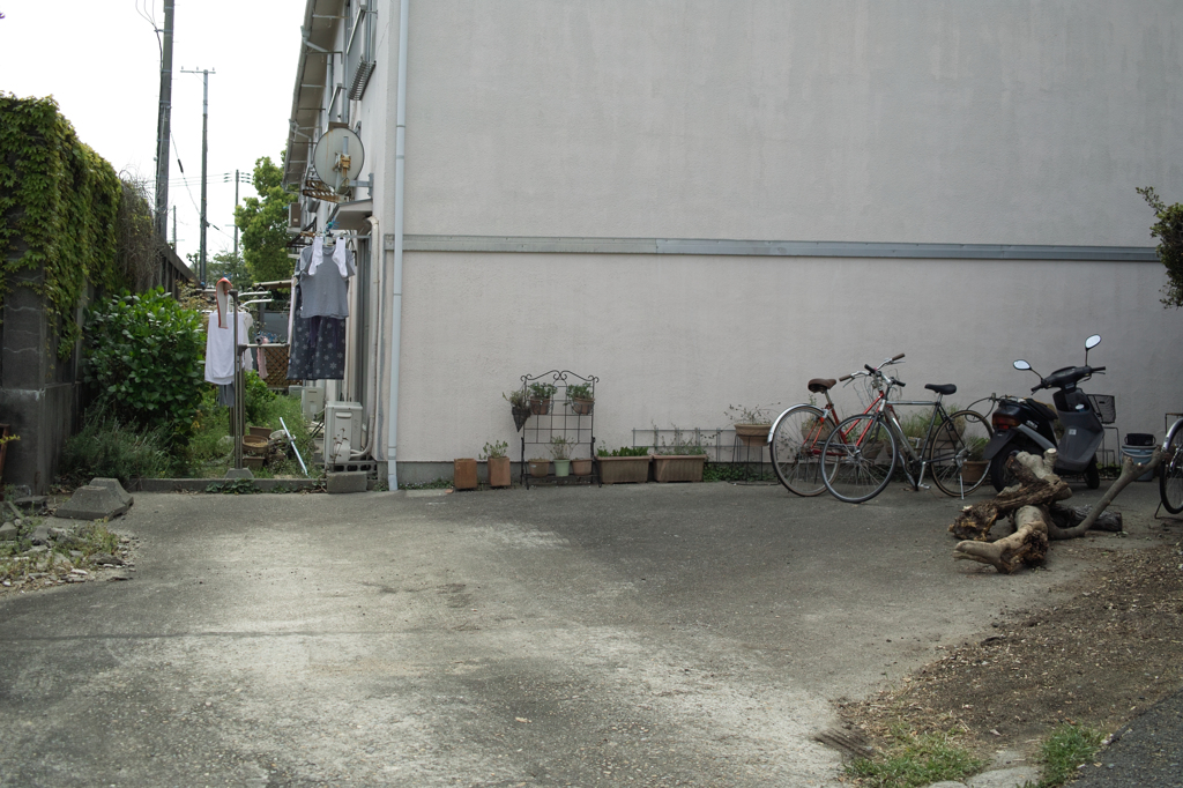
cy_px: 394
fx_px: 1347
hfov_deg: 47.4
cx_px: 592
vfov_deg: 32.6
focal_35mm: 41
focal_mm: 24.2
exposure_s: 1/800
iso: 100
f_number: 2.8
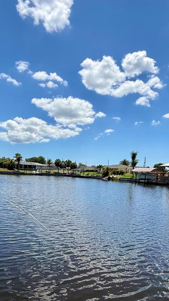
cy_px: 205
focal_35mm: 26
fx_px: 207
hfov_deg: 44.4
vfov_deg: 69.5
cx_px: 83
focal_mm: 2.22
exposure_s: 1/2841
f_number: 2.2
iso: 50
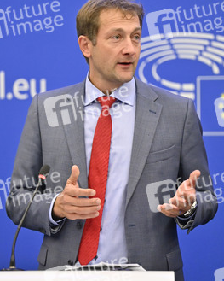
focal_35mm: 188
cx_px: 112
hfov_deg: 8.2
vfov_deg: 10.3
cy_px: 149
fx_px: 1559
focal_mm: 165
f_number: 2.8
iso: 5000
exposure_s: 1/800
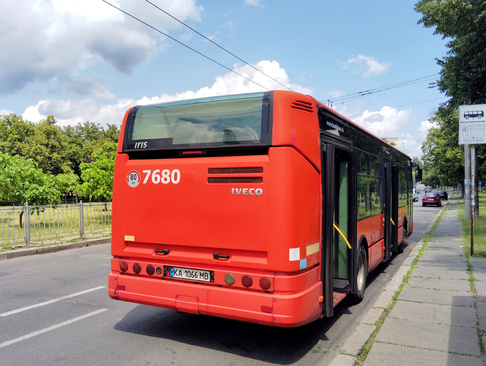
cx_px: 243
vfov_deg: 49.9
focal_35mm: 28
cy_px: 183
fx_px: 394
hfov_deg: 63.4
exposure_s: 1/764
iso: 50
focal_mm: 4.22
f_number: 1.8
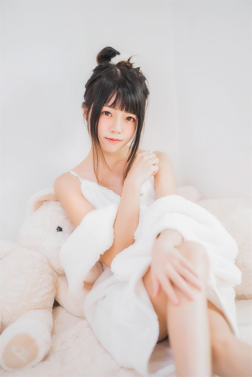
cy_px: 188
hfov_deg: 27.0
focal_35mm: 50
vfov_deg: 39.6
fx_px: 525
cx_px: 126
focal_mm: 50
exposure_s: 1/160
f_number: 1.4
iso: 250
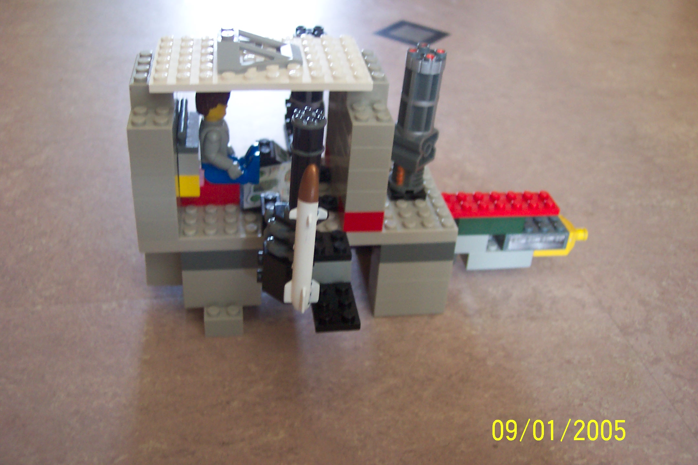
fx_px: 737
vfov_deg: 35.1
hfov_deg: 50.7
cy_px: 232
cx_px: 349
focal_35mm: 38
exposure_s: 1/15
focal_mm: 8
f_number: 2.8
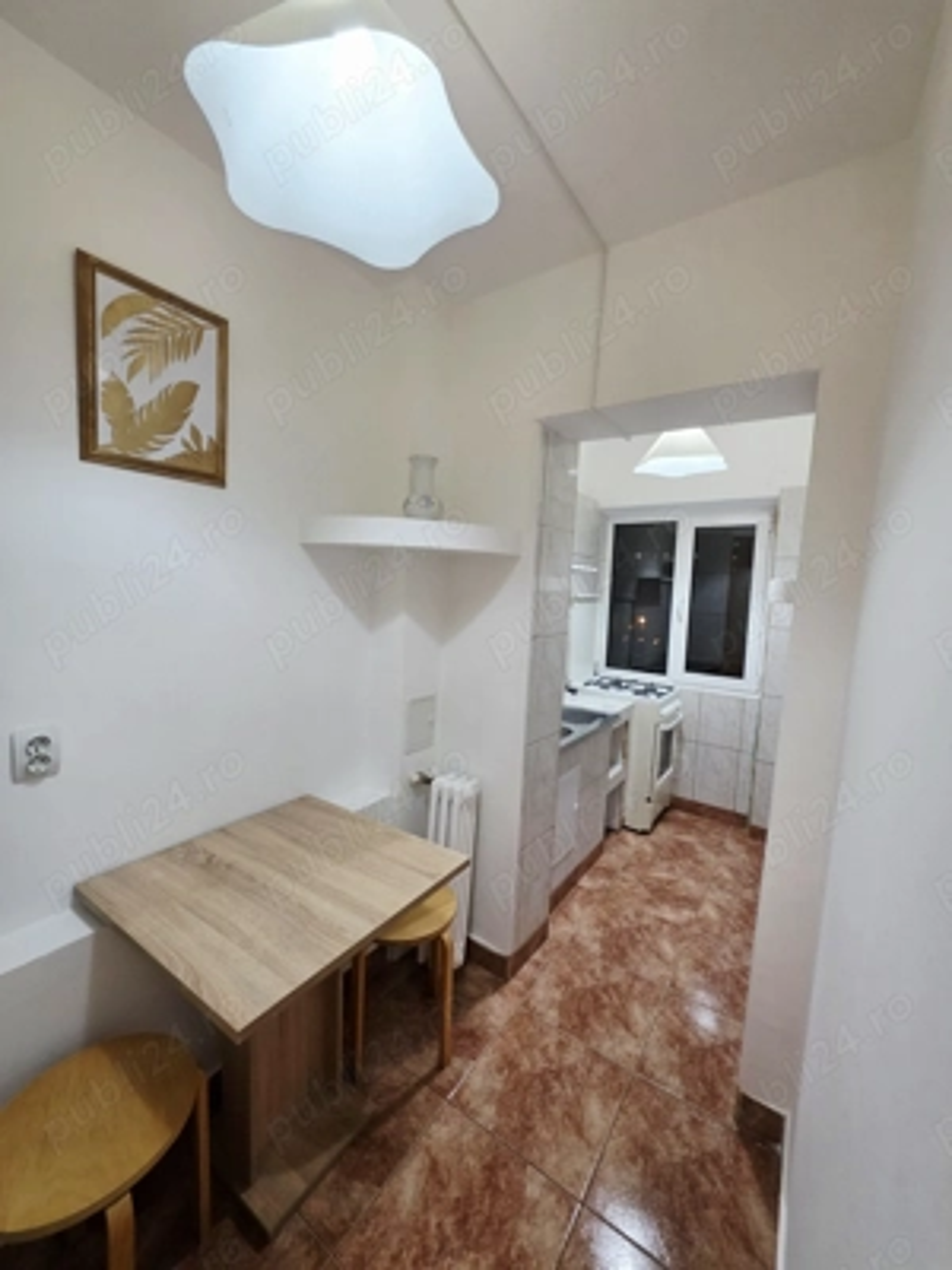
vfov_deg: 106.2
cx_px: 476
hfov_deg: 89.9
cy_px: 635
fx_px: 477
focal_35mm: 13
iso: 160
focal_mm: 2.2
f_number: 1.9
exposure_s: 1/50.3
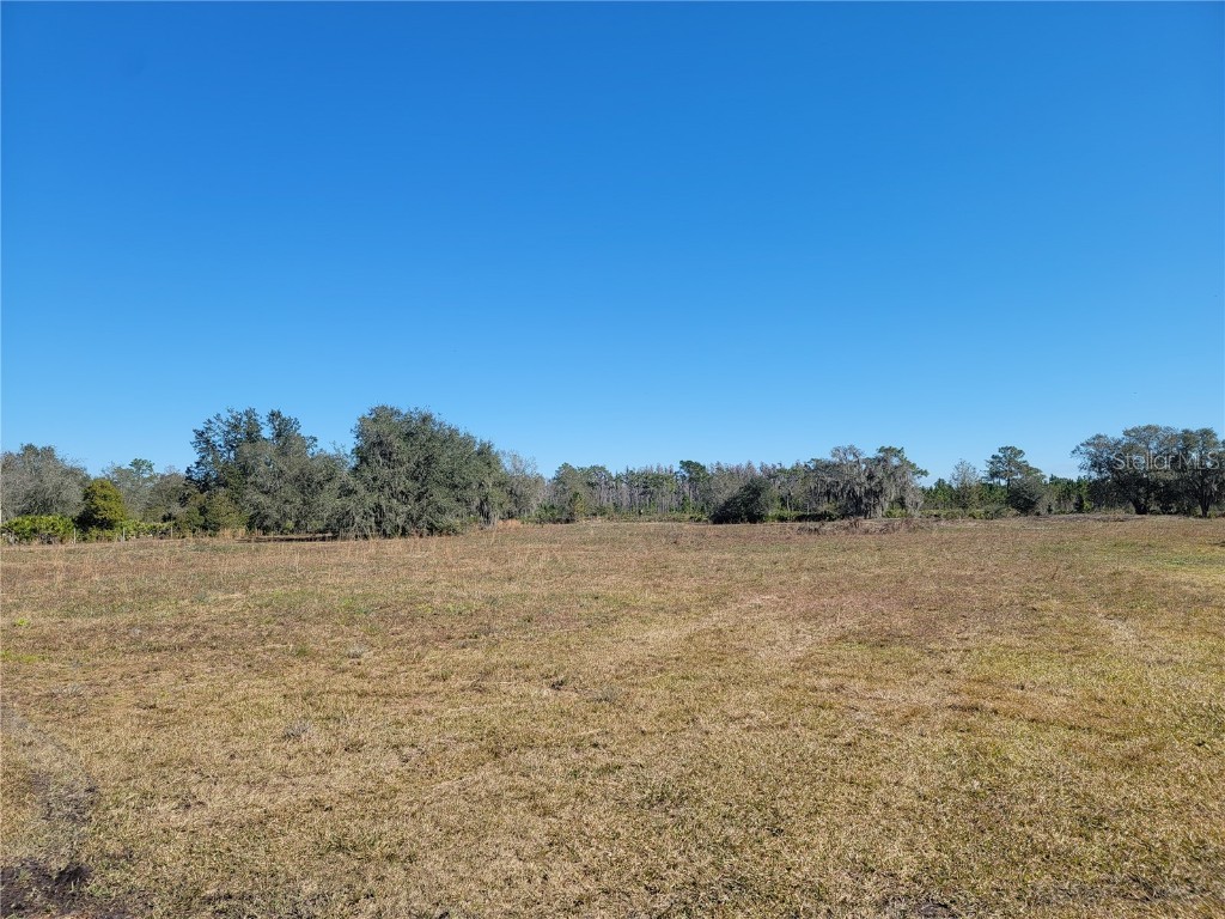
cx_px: 612
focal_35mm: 24
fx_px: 849
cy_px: 460
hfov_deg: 71.6
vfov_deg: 56.8
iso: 16
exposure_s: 1/805
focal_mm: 6.7
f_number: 1.8
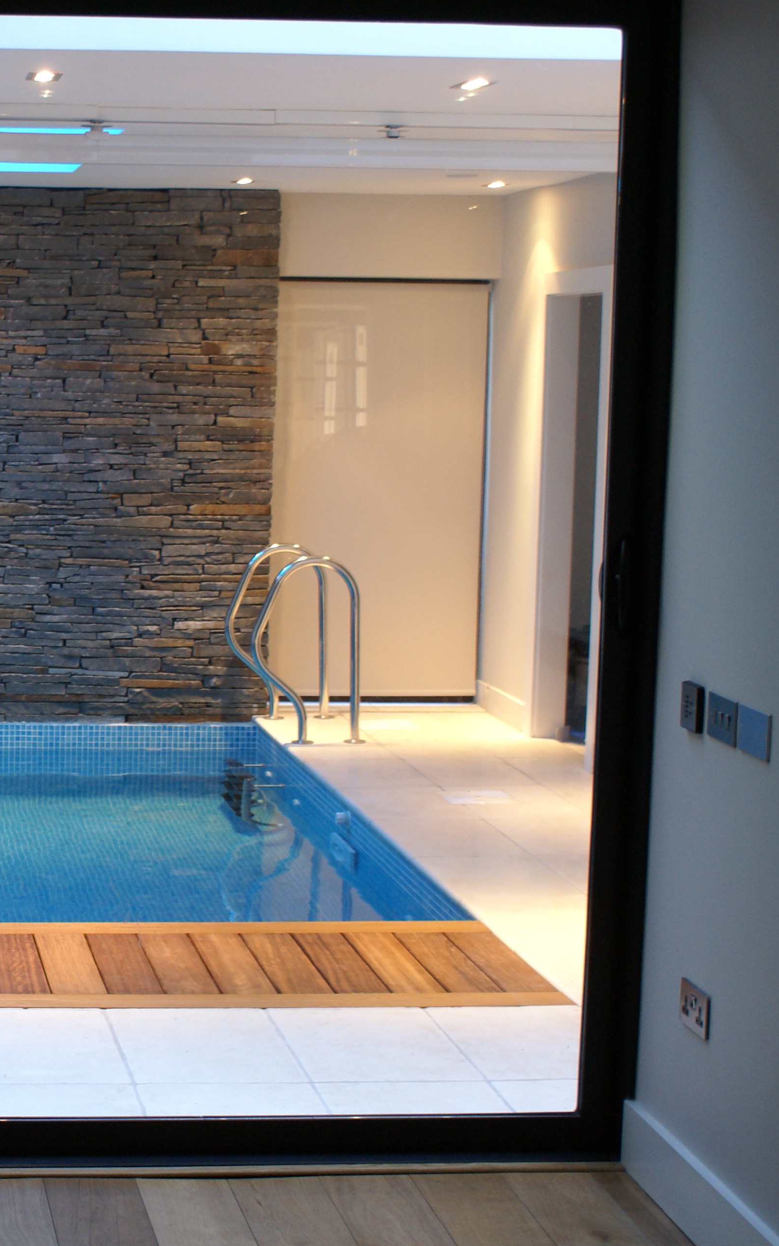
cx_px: -83
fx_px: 2208
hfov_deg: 19.2
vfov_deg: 31.5
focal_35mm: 65
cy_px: 620
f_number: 5
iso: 400
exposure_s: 1/20
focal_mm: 28
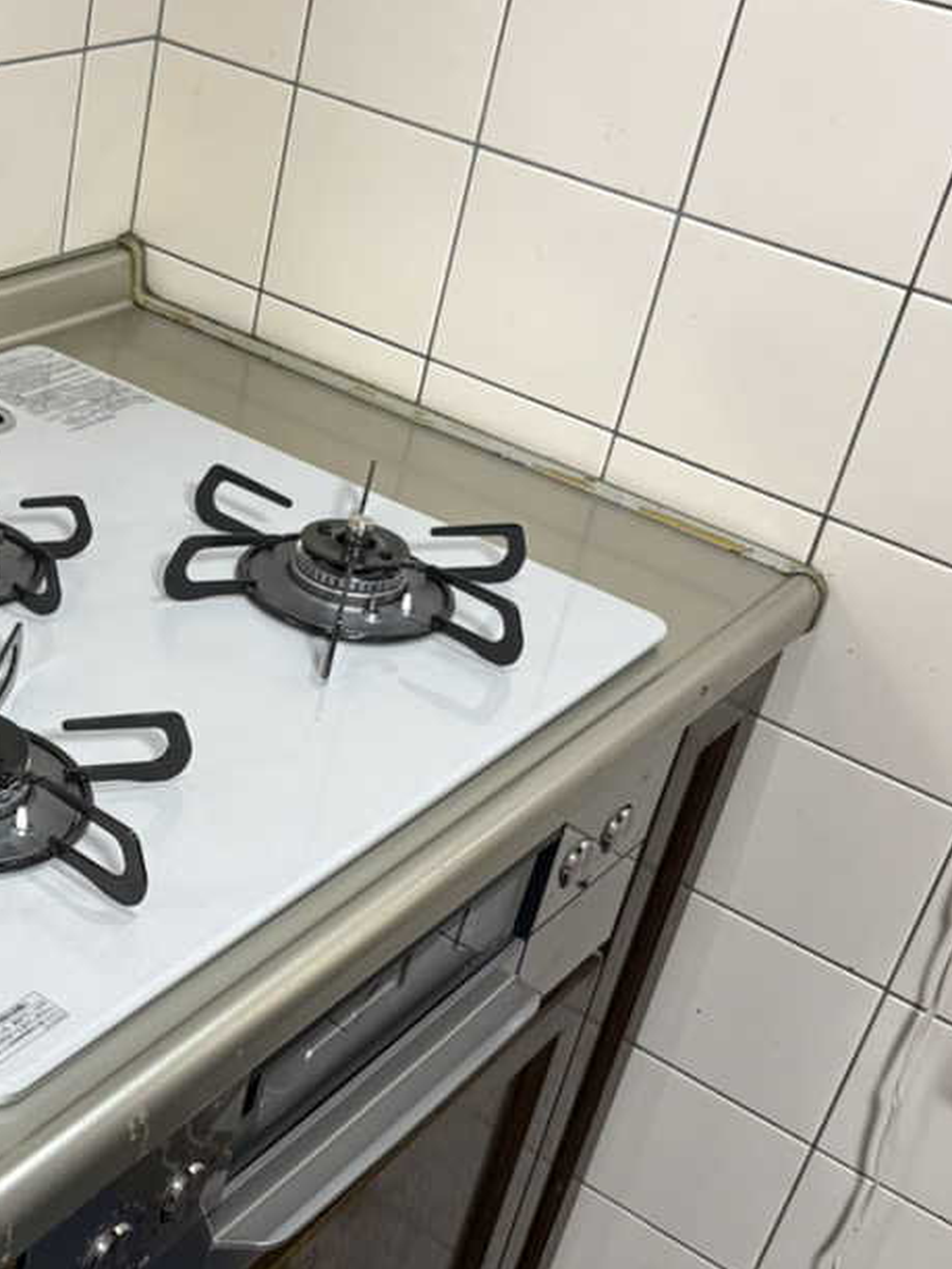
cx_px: 120
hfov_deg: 27.7
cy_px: 759
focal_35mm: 51
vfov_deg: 37.4
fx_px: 1870
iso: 160
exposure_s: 1/60
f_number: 1.6
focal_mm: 5.96
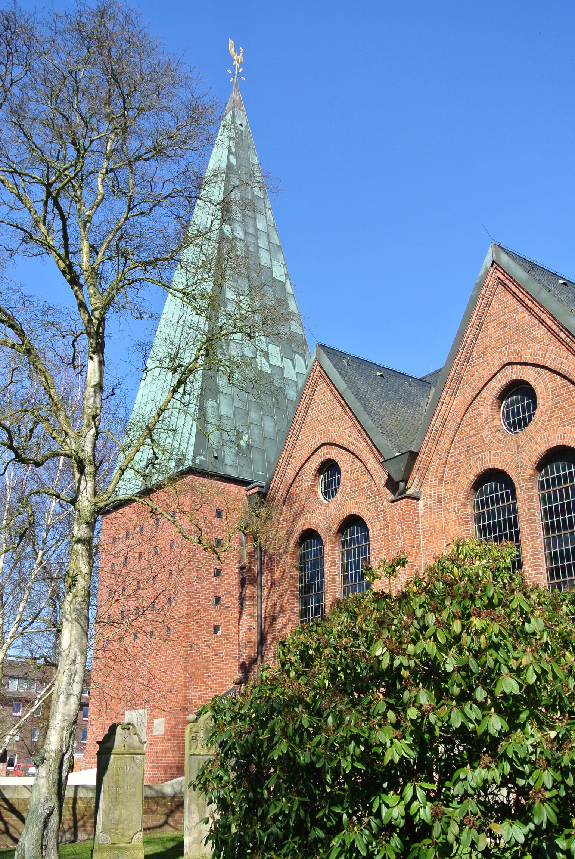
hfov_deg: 36.0
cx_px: 288
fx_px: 884
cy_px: 430
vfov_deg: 51.8
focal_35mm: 37
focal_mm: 14
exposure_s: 1/500
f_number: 4.5
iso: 100
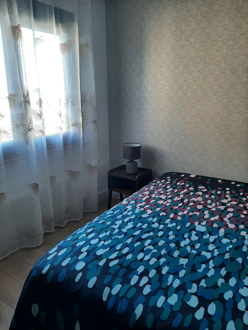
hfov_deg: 53.1
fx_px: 248
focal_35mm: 26
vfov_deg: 67.3
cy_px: 165
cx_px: 124
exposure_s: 1/60
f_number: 1.7
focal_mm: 3.93
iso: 50
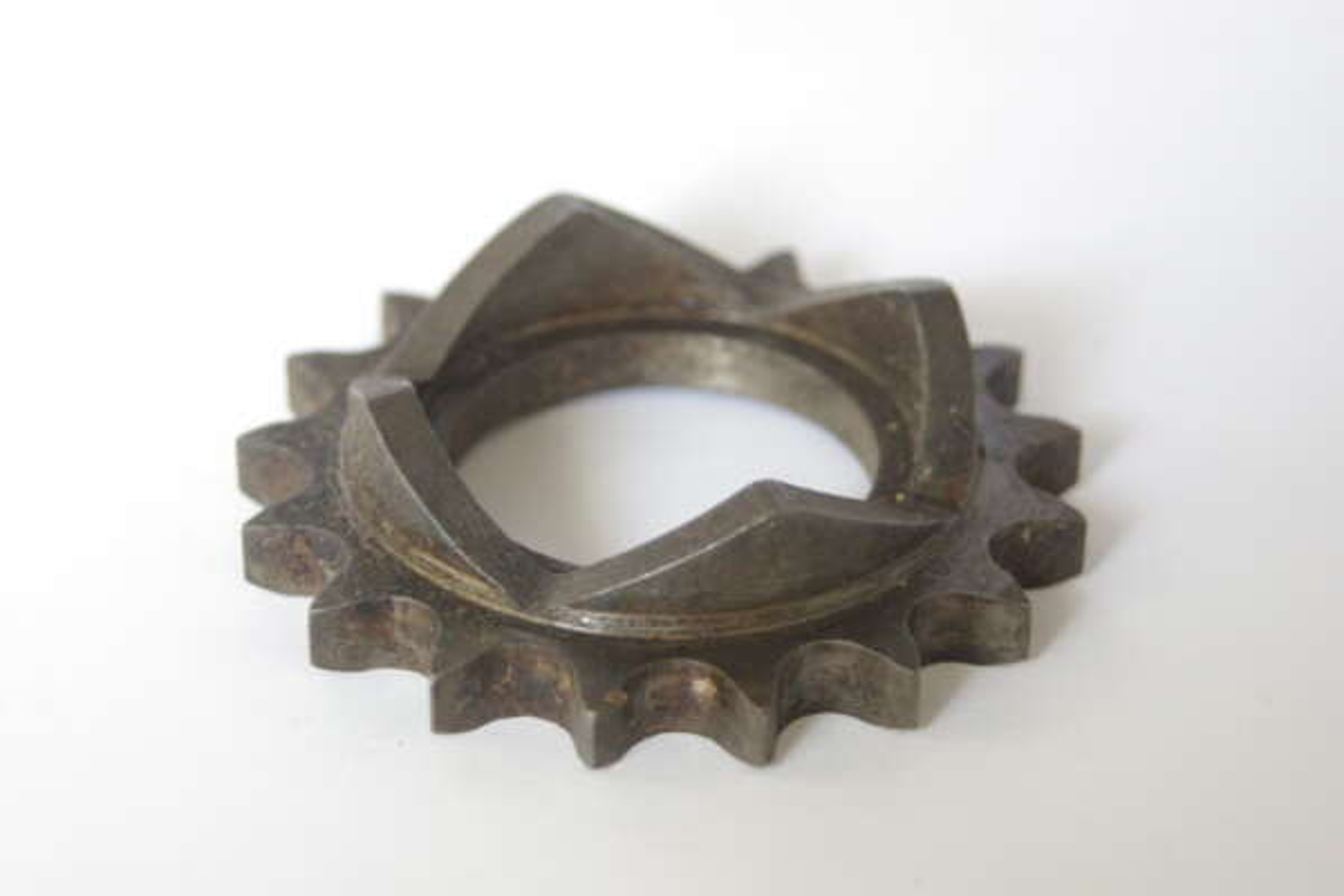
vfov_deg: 11.4
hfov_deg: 17.1
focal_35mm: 120
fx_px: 4480
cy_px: 448
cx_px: 672
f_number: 8
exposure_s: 1/20
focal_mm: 80
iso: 800
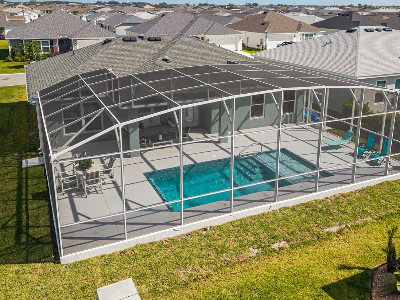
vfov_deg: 40.5
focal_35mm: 35
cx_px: 217
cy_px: 115
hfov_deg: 52.6
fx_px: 404
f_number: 1.8
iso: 100
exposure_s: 1/350
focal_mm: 8.67
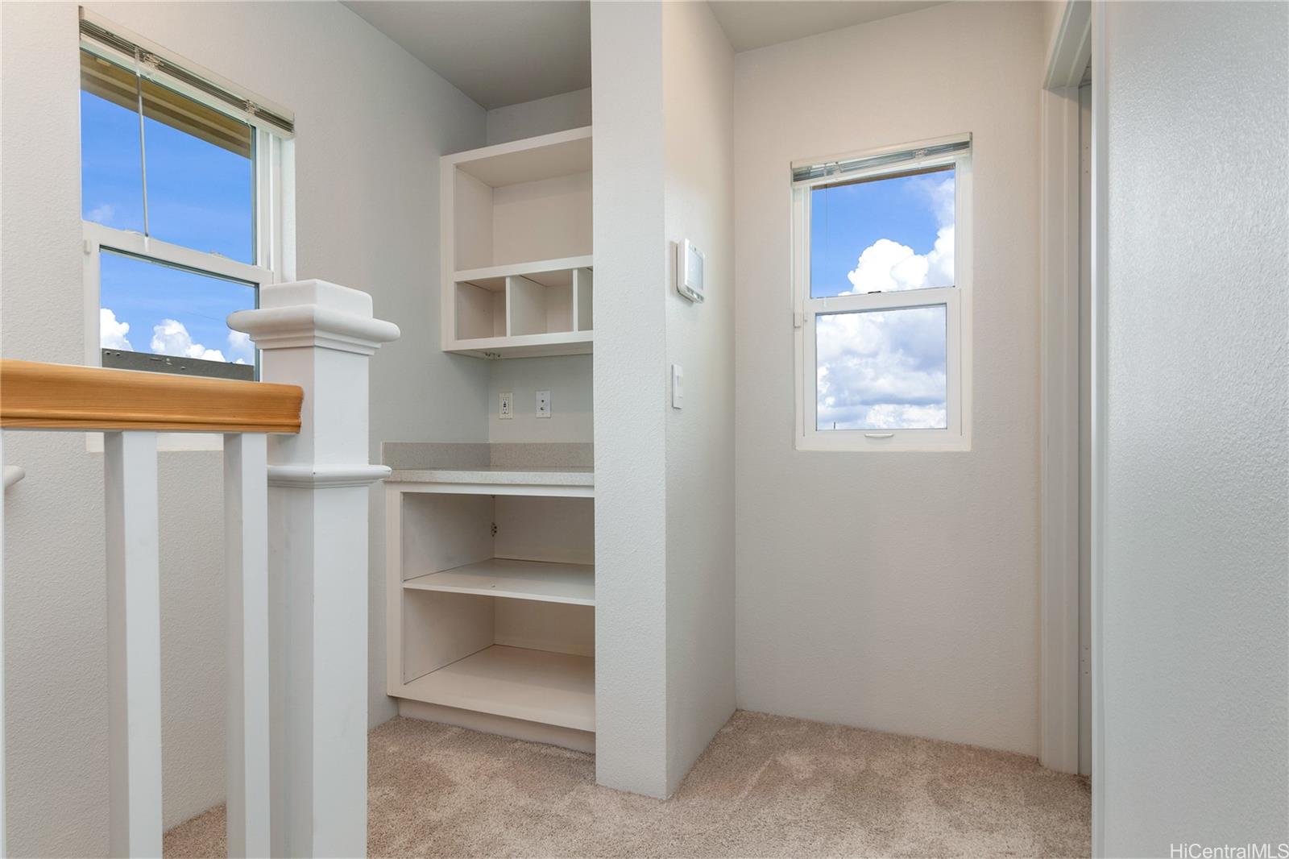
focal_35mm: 18
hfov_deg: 90.0
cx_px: 644
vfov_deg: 67.4
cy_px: 430
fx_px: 644
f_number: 8
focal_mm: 12
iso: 250
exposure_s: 1/25
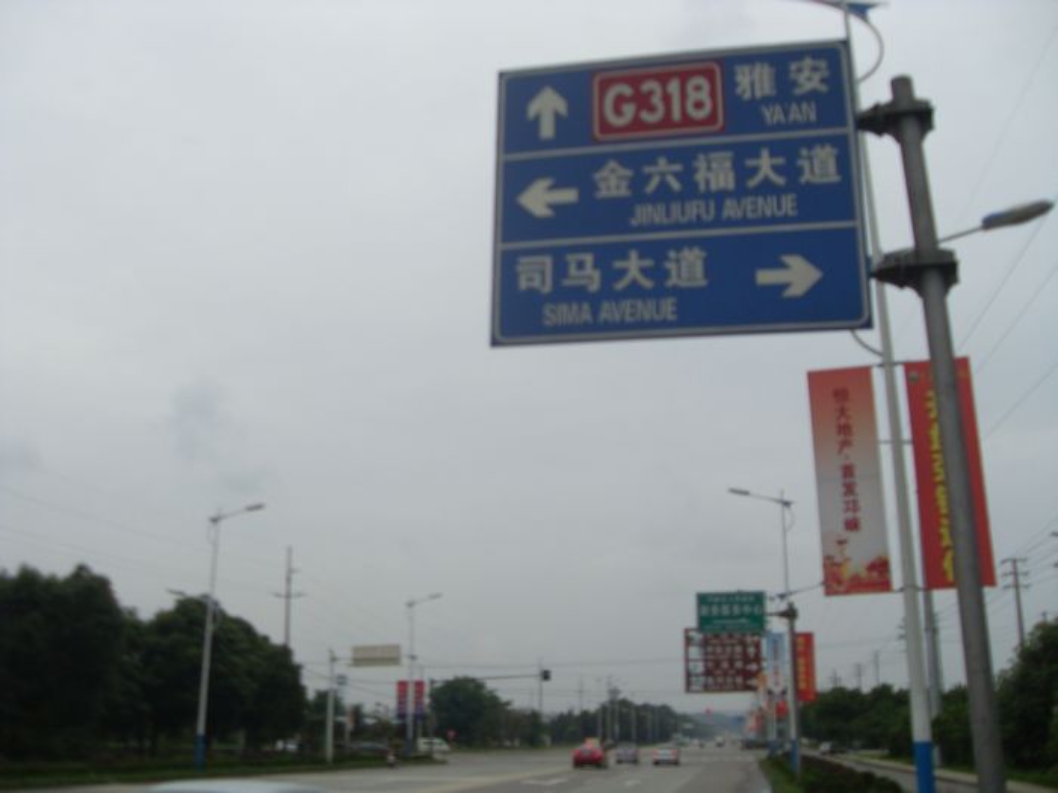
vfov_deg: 38.7
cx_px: 529
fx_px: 1131
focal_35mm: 37
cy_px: 396
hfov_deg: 50.1
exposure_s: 1/500
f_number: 7
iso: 80
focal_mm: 6.3
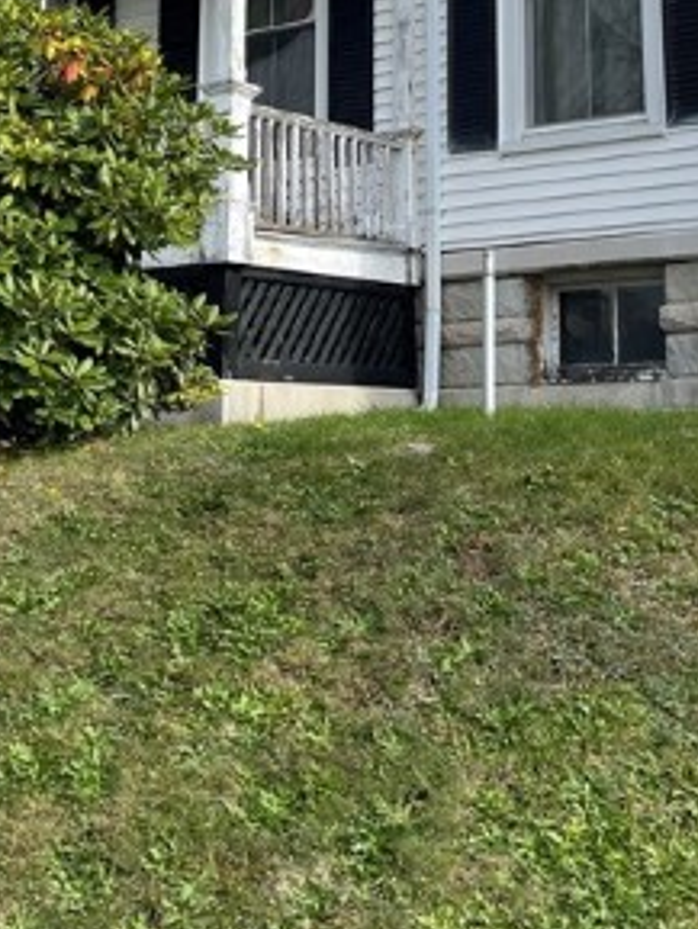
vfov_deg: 26.9
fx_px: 1854
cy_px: 42
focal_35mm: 69
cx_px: 421
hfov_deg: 21.3
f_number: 1.6
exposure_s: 1/2545
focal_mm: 5.1
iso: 32
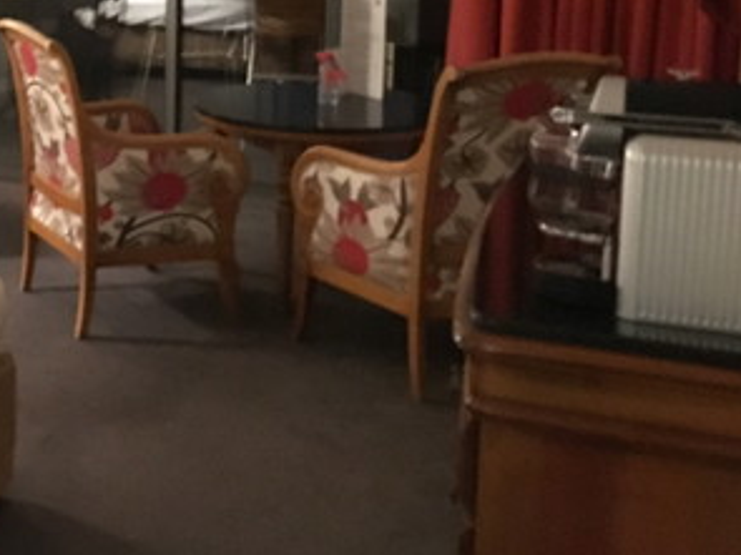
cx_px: -38
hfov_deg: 28.4
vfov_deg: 22.7
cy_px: 53
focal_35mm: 63
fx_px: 1348
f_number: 2.2
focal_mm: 4.15
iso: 1250
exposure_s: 1/17
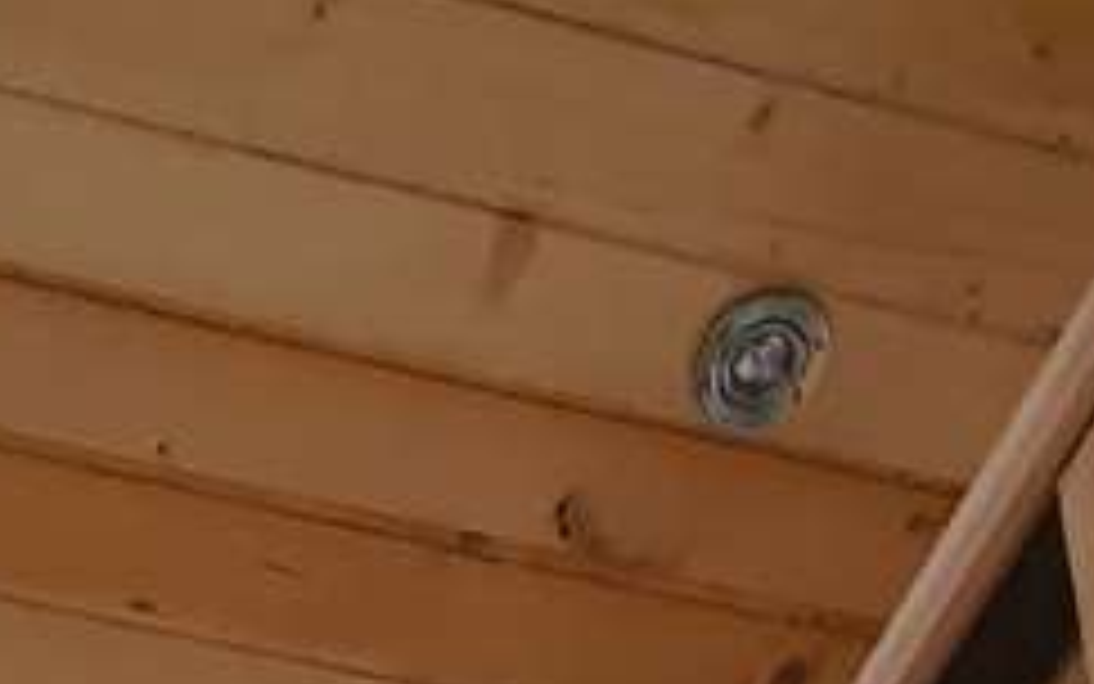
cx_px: -68
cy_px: 2522
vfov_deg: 8.9
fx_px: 2535
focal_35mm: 85
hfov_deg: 23.1
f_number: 2.2
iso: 125
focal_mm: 1.8
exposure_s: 1/50
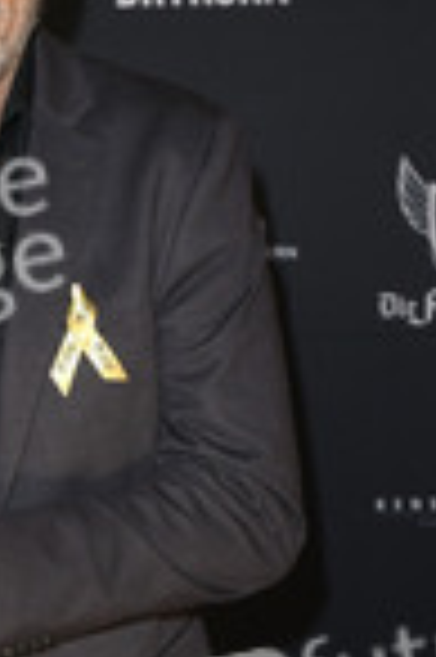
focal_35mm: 96
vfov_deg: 21.1
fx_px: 1748
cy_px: 490
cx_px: -36
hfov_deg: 13.9
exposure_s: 1/200
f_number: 5.6
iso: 250
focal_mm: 35
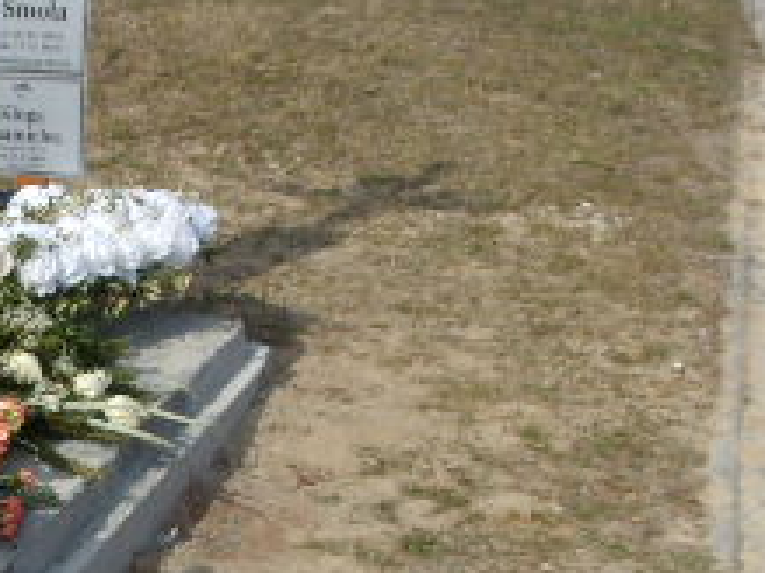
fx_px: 1811
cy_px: 440
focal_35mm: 82
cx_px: -150
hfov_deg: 22.1
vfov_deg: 17.9
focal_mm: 5.1
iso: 80
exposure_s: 1/110
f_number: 10.8
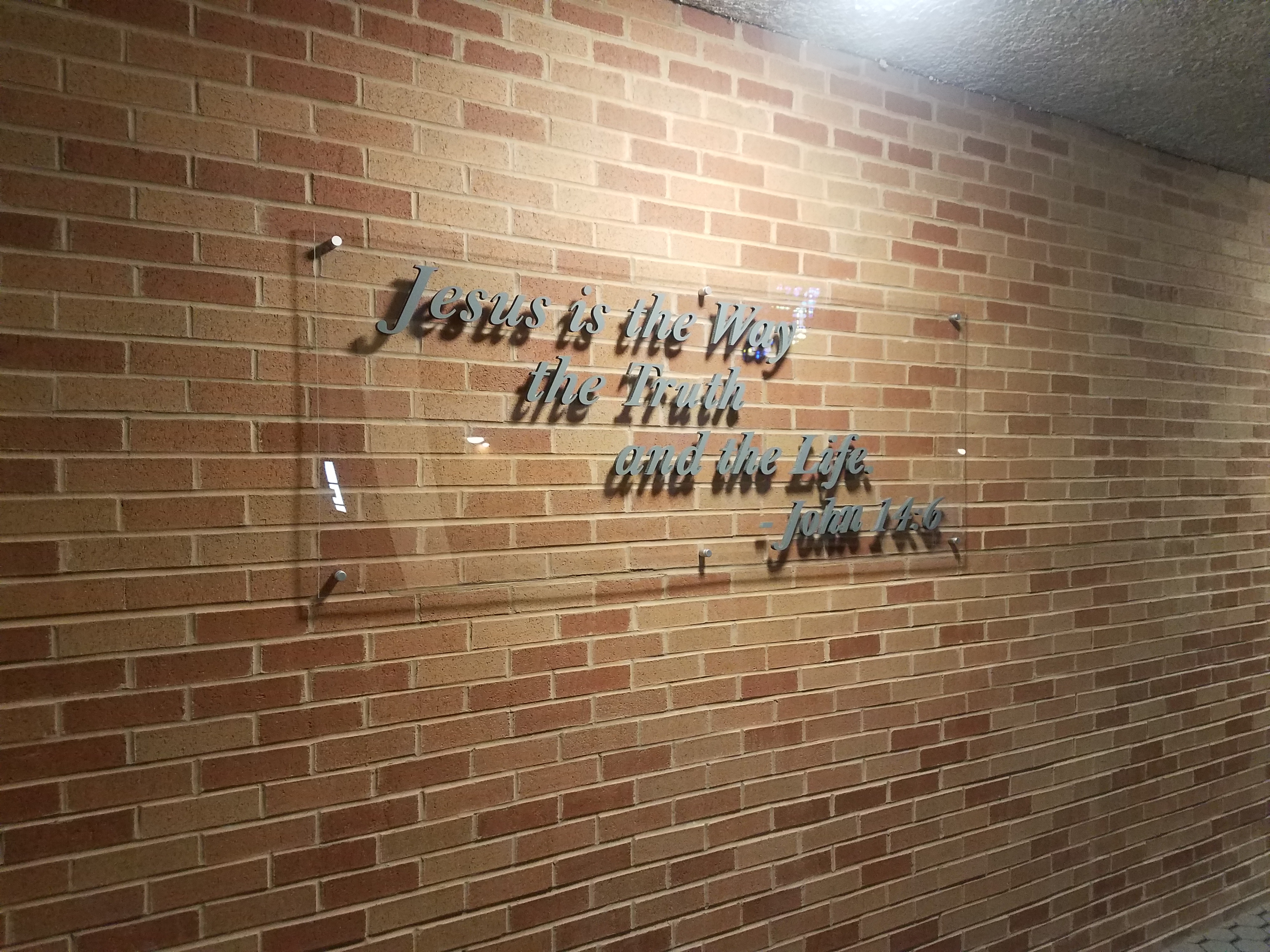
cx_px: 635
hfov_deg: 67.3
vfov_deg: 53.1
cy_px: 476
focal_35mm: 26
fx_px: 954
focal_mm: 4.2
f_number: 1.7
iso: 200
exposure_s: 1/17
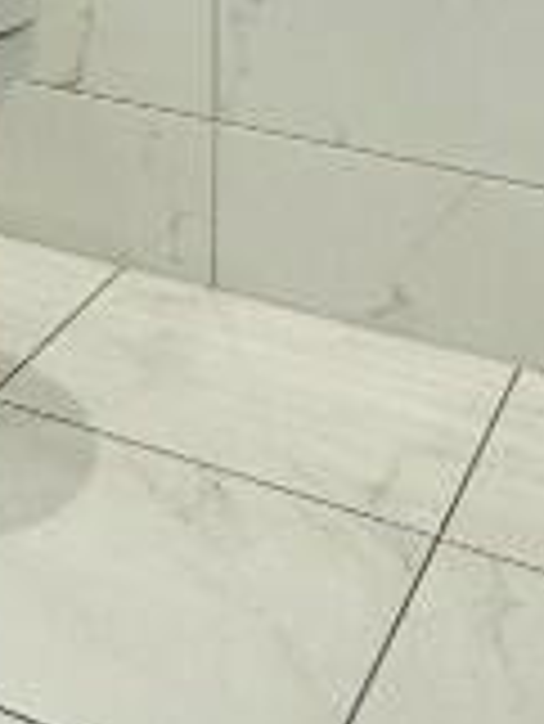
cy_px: -544
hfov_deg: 15.0
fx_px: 1862
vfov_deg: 18.0
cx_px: -355
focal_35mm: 89
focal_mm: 2.22
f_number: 2.2
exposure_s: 1/100
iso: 50
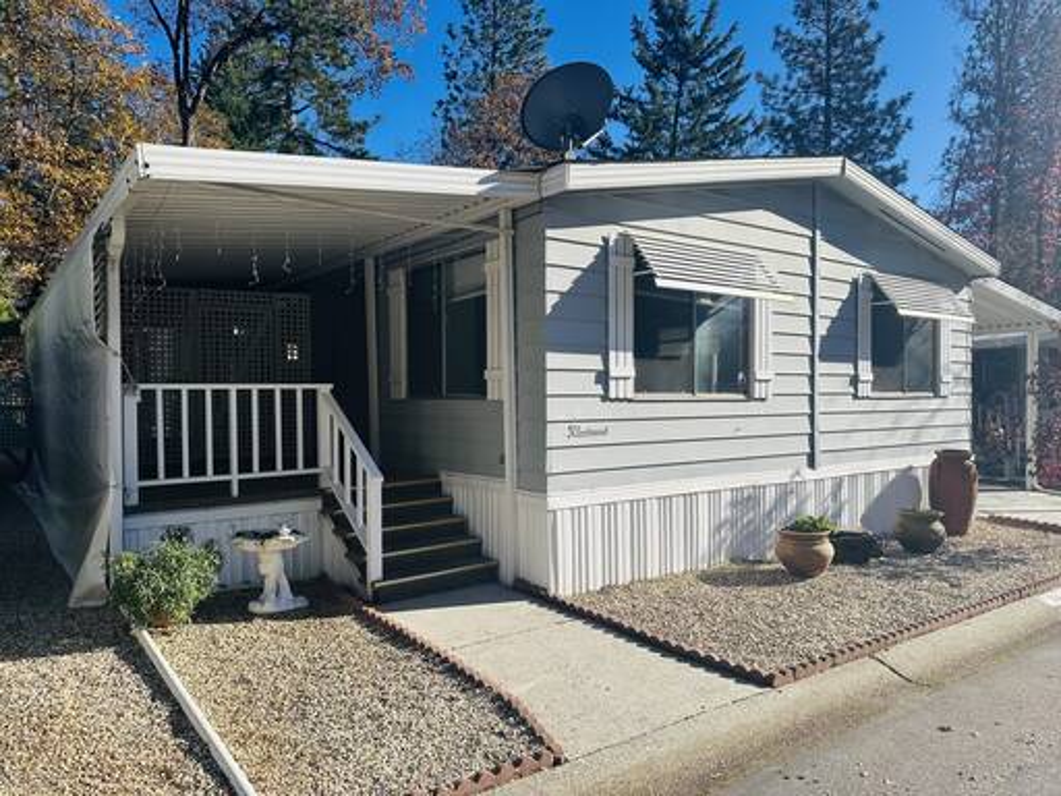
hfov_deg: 71.6
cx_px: 530
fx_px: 736
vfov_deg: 56.8
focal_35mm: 24
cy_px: 398
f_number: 1.78
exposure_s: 1/3717
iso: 80
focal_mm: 6.86
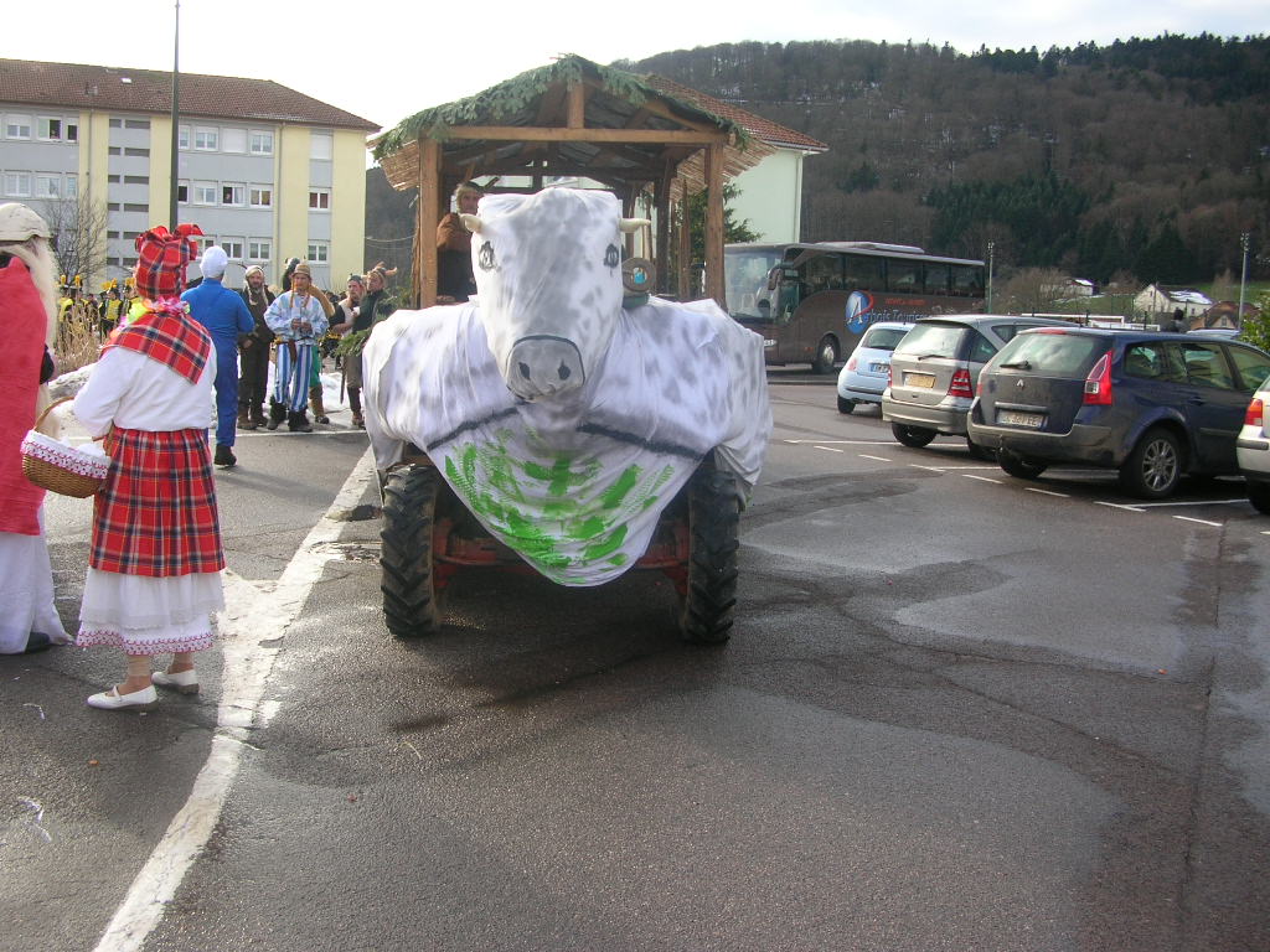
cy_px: 476
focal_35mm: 35
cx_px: 635
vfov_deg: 40.7
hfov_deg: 52.6
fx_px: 1284
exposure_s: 1/348
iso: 50
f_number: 2.8
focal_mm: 5.8
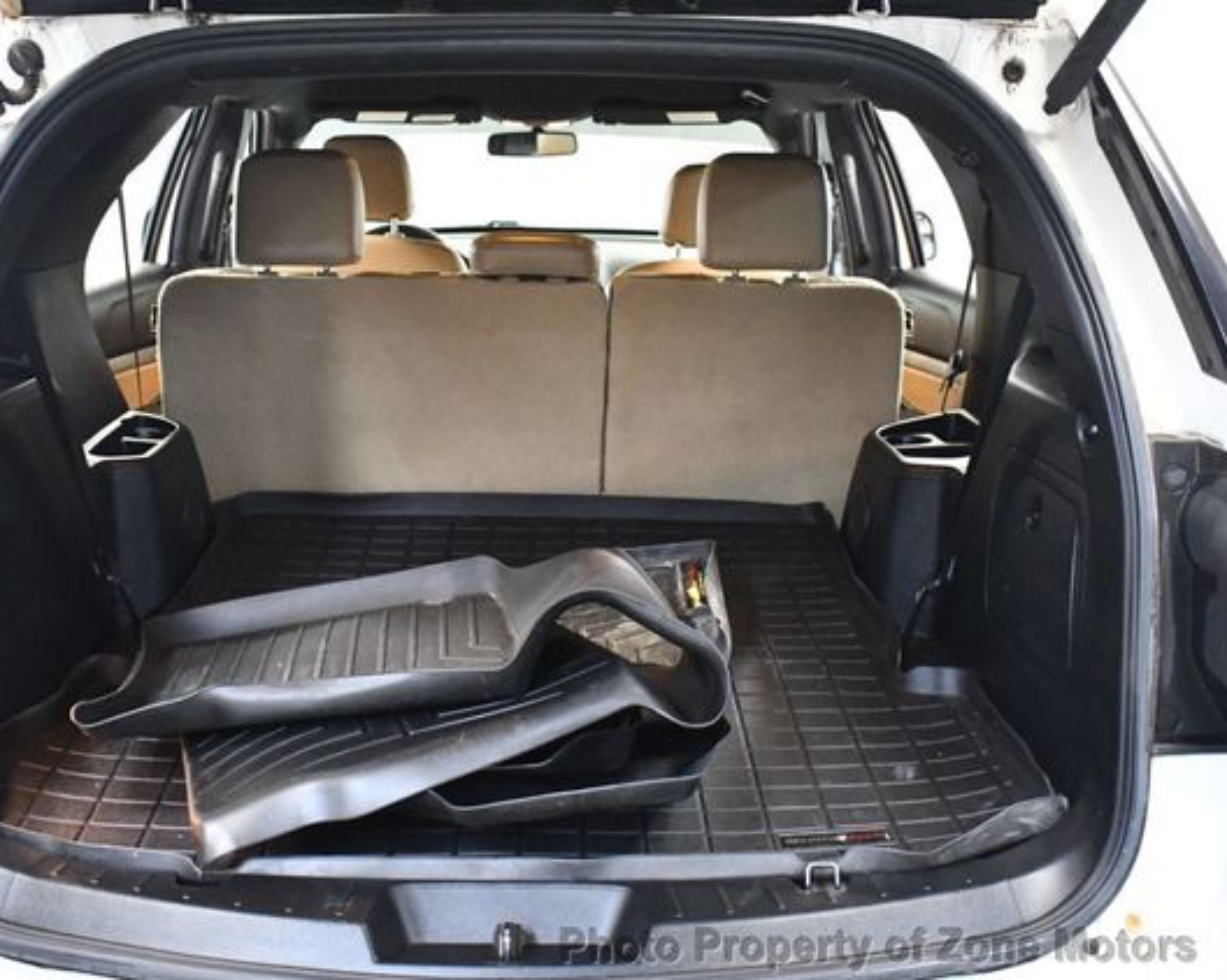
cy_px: 495
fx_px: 1488
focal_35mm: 41
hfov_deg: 44.7
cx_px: 532
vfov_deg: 36.5
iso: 5000
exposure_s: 1/60
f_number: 3.5
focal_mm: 18
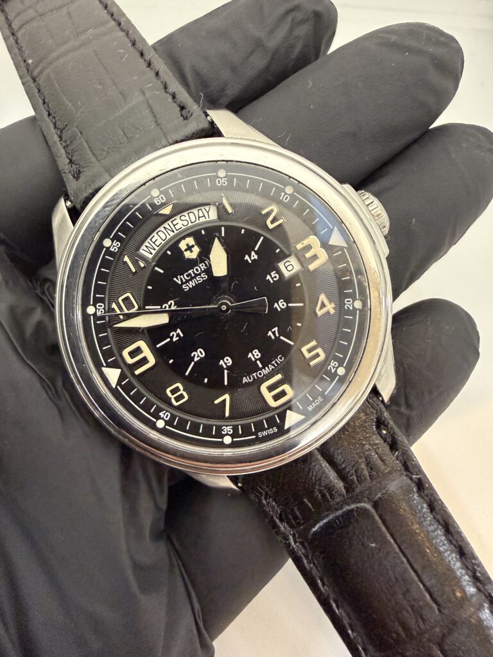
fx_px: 456
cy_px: 328
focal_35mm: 24
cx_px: 246
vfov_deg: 71.6
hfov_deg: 56.8
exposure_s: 1/60
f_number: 2.2
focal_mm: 2.22
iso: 800
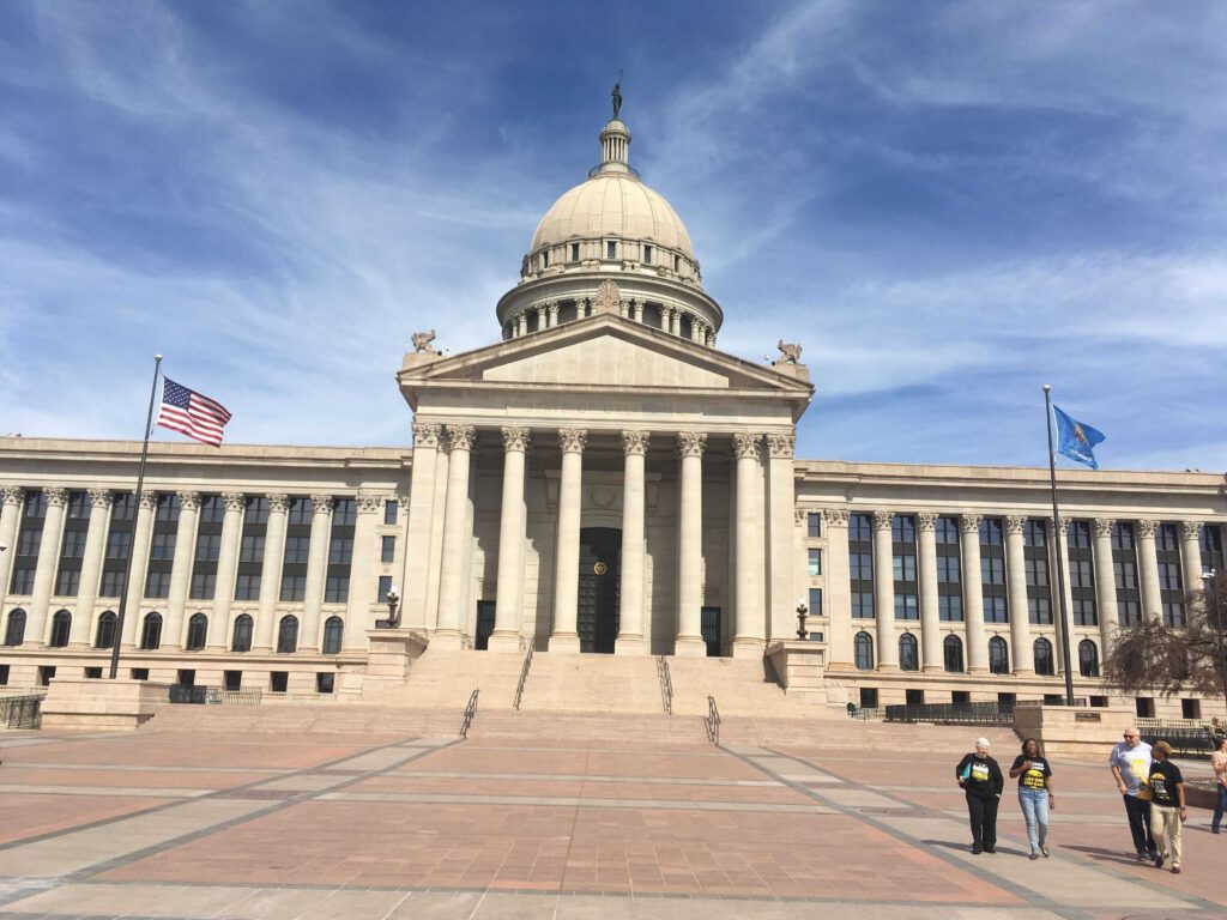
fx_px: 1028
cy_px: 460
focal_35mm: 29
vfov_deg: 48.2
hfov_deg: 61.7
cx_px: 614
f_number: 2.2
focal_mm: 4.15
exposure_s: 1/2331
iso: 25
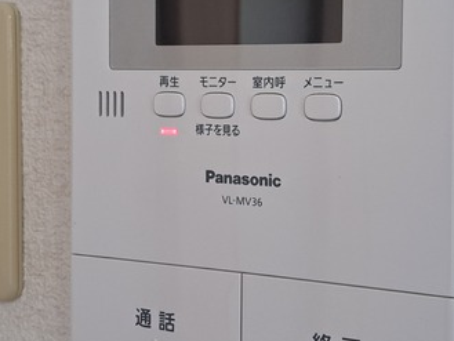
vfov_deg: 20.9
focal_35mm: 70
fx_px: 918
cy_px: 108
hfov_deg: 27.7
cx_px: 253
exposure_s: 1/50
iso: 125
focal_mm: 5.23
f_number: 1.8
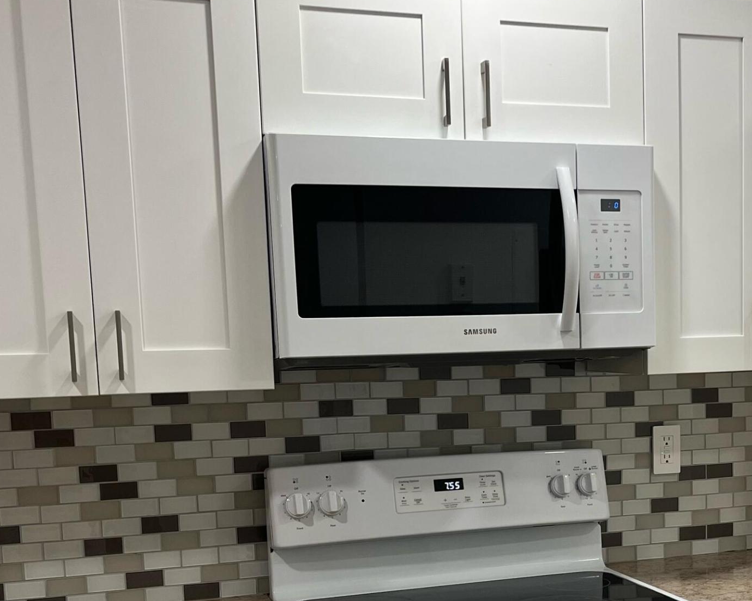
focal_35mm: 53
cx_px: 536
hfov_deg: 34.8
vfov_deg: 28.0
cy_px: 476
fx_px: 1180
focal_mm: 5.1
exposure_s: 1/120
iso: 100
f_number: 1.6
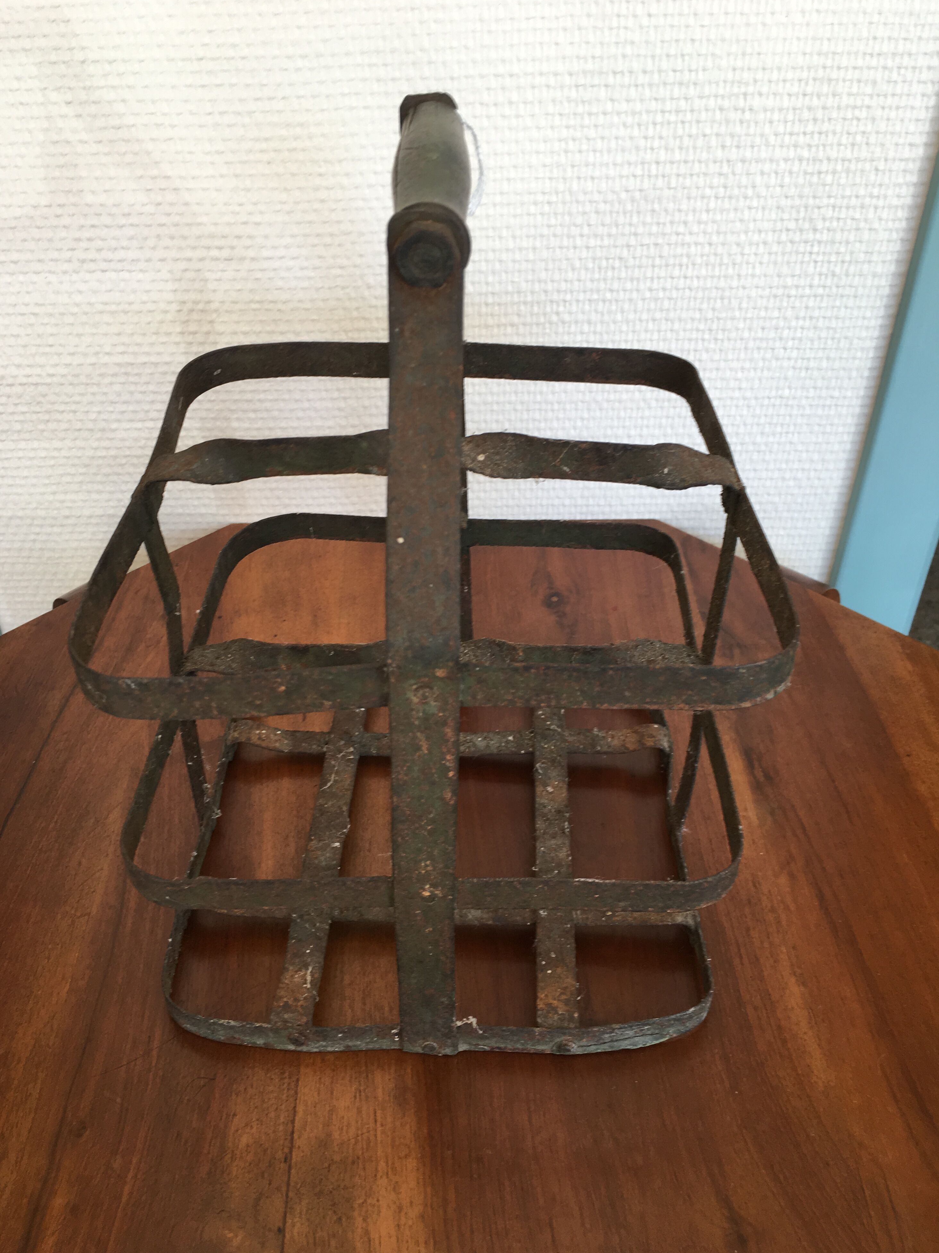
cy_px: 634
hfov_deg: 46.8
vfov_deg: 60.0
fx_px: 1085
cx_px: 455
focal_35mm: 30
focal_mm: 4.15
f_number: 2.2
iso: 32
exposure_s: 1/50
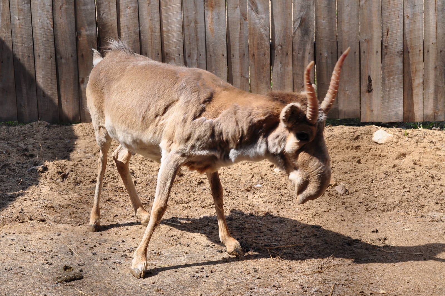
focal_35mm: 105
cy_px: 148
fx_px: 1296
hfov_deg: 19.5
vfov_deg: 13.0
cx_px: 222
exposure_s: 1/200
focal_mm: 70
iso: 200
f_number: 10
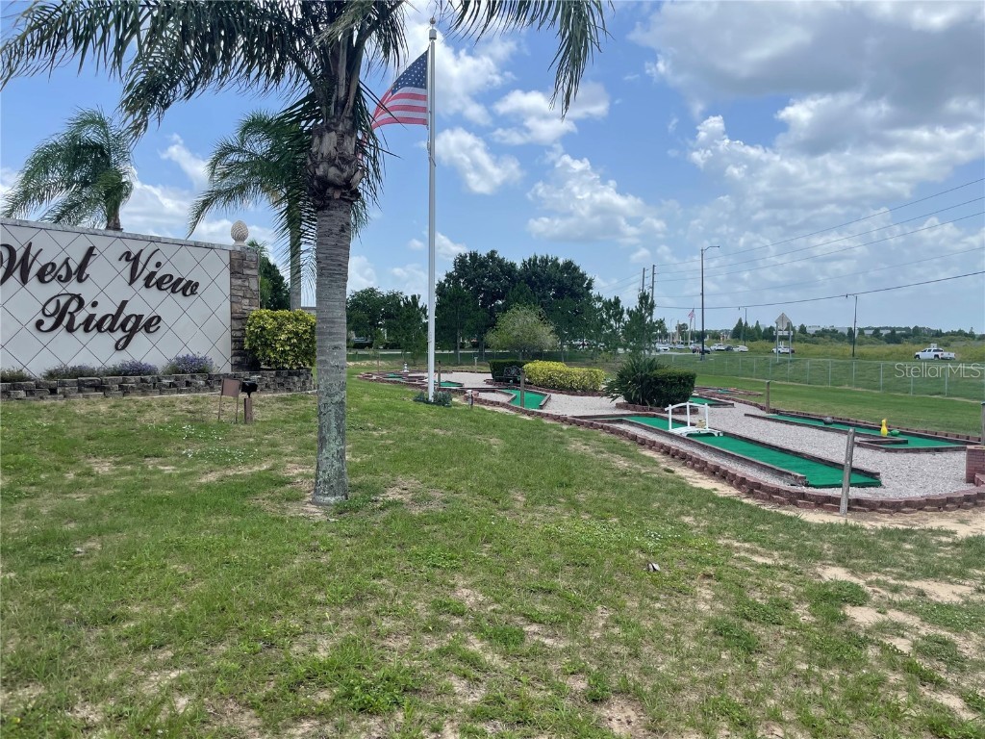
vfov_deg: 53.1
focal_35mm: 26
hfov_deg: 67.3
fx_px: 740
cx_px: 492
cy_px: 370
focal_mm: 4.2
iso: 32
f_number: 1.6
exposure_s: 1/4000
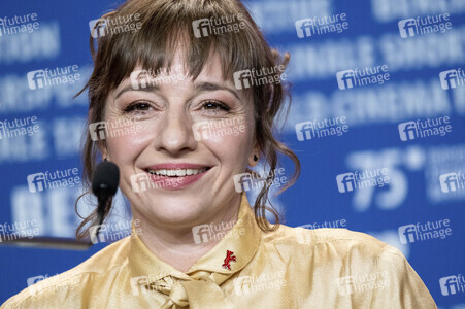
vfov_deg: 6.5
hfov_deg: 9.8
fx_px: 2710
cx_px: 232
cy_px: 154
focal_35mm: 210
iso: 2000
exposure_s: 1/300
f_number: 2.8
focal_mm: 140
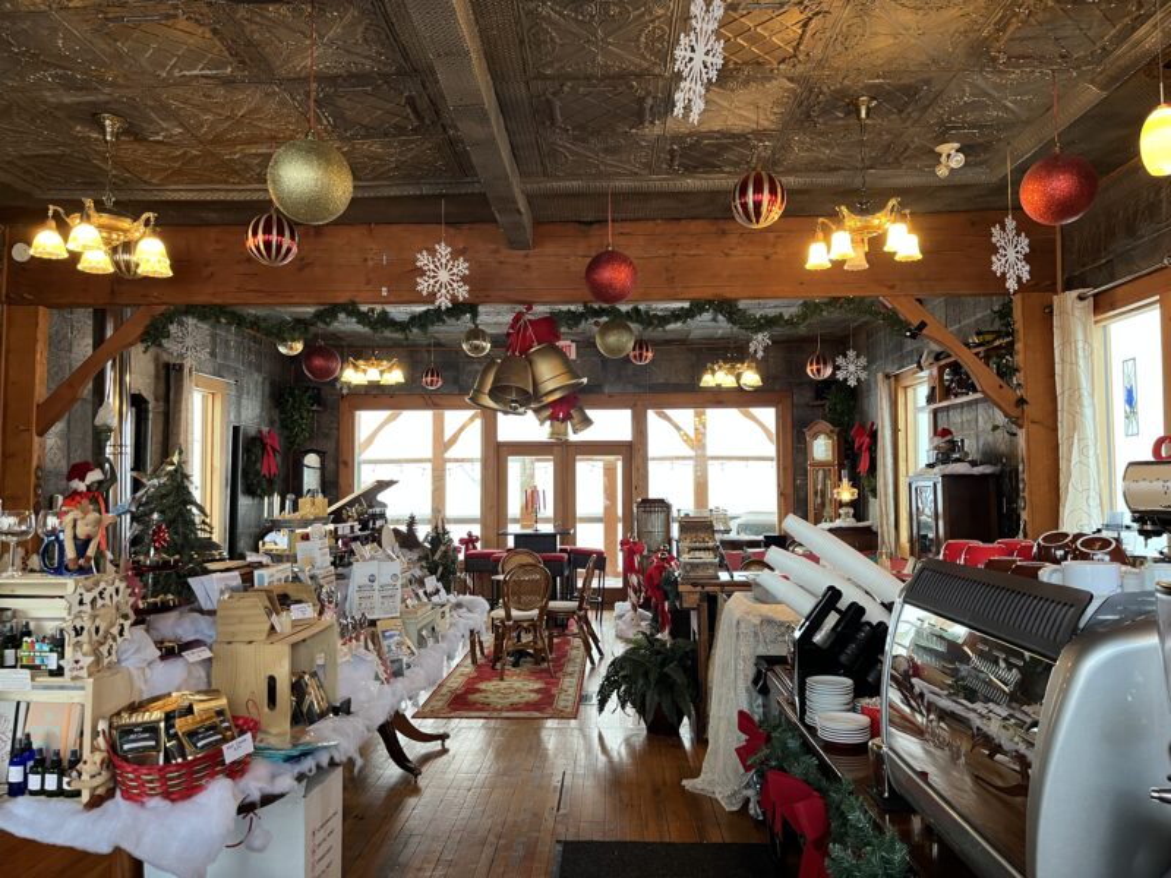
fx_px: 880
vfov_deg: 53.1
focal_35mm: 26
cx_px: 586
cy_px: 439
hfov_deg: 67.3
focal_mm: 5.1
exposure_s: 1/60
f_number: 1.6
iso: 125
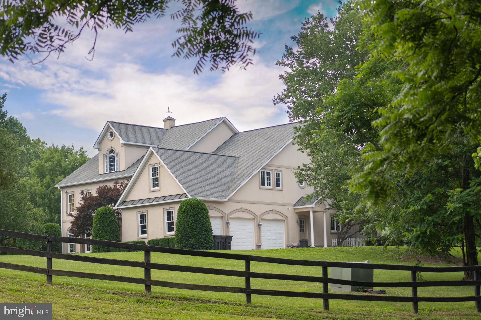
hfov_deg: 26.0
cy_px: 160
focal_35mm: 78
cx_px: 240
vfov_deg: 17.5
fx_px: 1042
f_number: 2.8
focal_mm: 52
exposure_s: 1/400
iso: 80
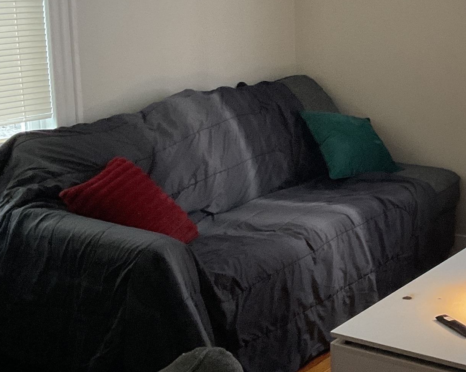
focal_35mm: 71
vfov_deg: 21.4
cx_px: 391
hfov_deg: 26.1
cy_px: 105
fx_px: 979
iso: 200
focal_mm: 3
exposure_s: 1/60
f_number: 1.8
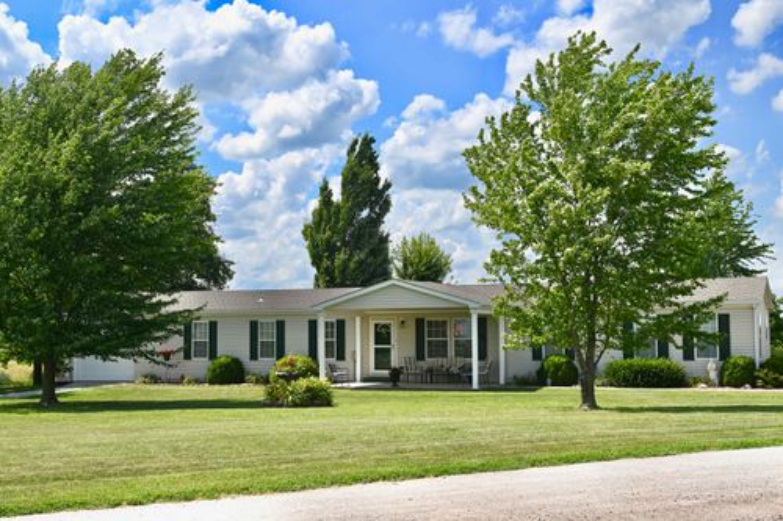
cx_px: 392
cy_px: 260
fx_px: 1044
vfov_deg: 28.1
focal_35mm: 48
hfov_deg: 41.1
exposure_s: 1/250
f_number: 8
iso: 100
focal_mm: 48
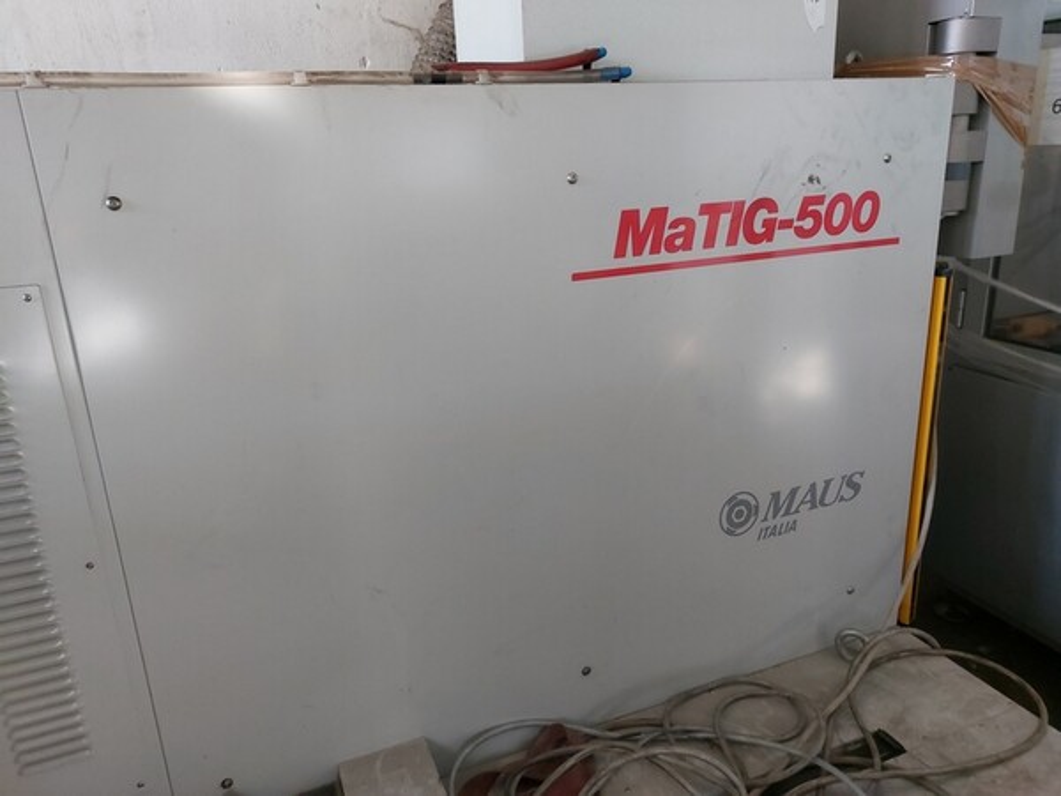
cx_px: 530
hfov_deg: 71.6
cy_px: 398
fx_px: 736
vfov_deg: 56.8
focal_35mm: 24
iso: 250
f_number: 1.8
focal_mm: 5.23
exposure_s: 1/100
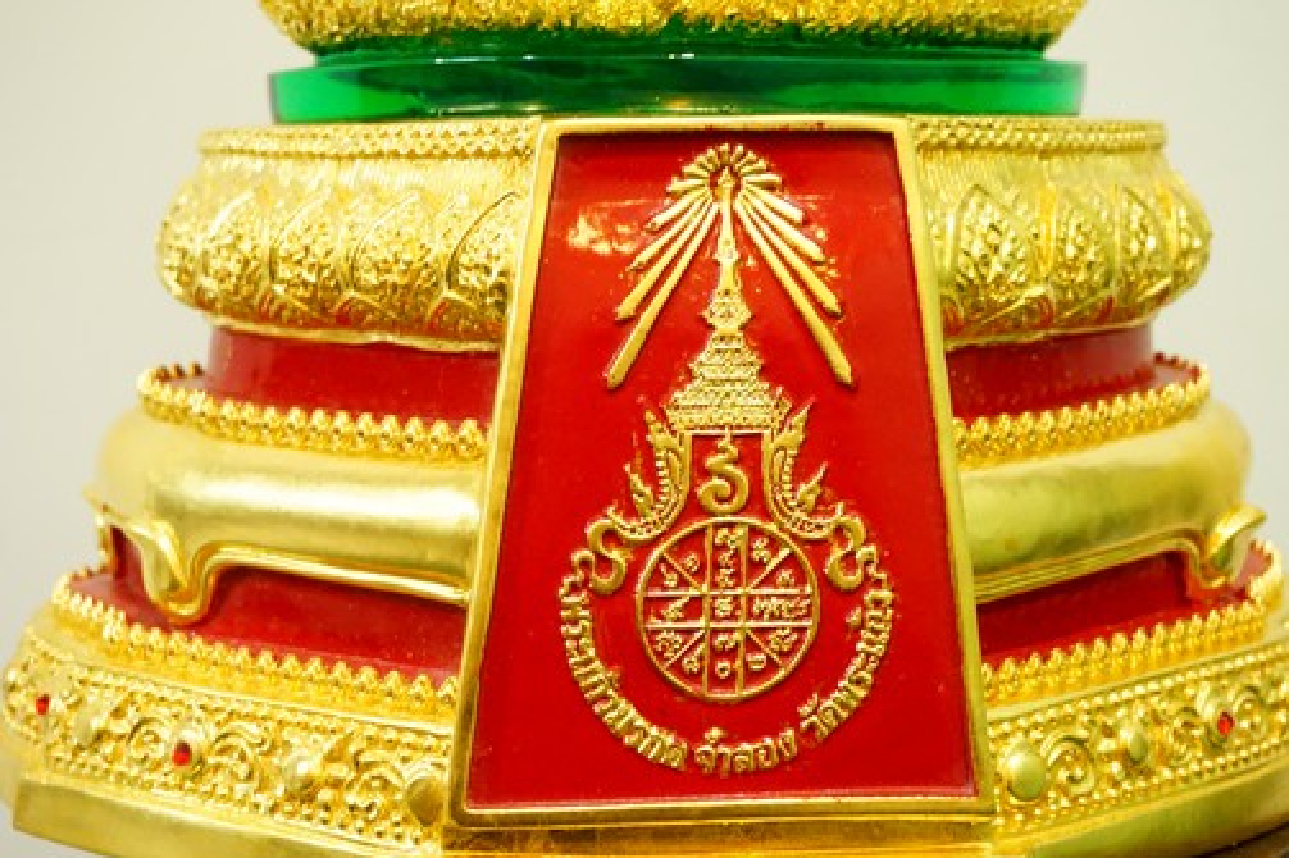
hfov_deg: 33.1
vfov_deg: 22.4
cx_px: 661
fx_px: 2168
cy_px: 412
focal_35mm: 61
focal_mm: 35
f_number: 5.6
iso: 3200
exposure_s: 1/30
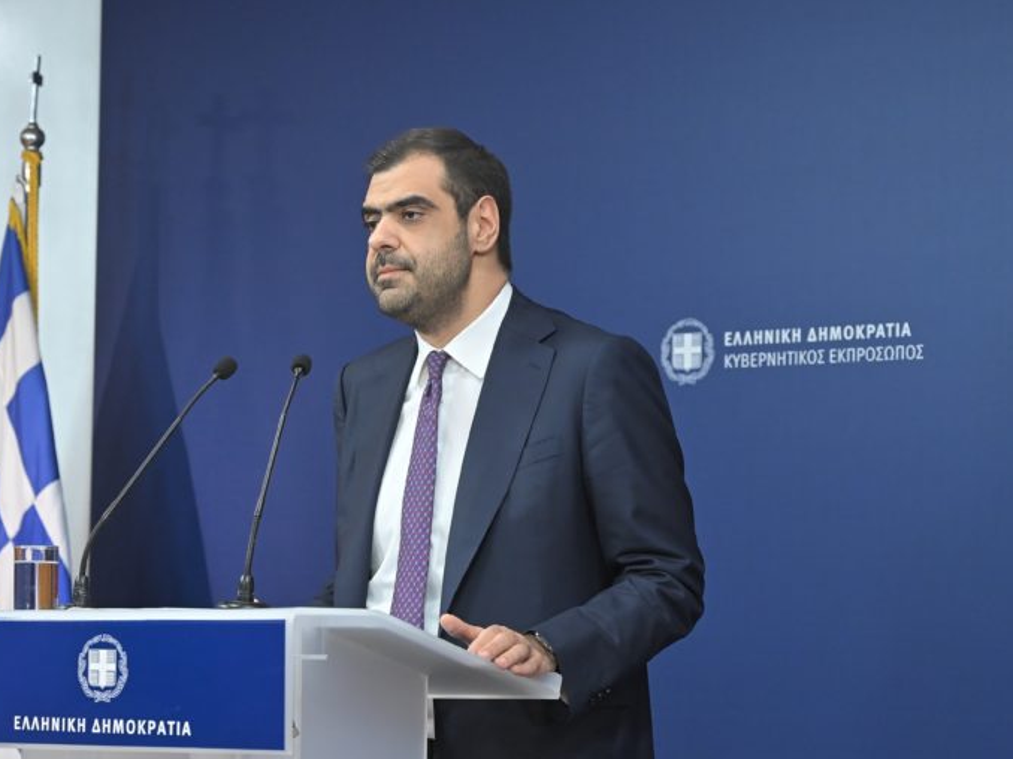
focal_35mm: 158
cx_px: 457
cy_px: 380
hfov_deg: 12.5
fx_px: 4622
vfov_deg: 9.4
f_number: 4.5
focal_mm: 97
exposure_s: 1/250
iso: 2800
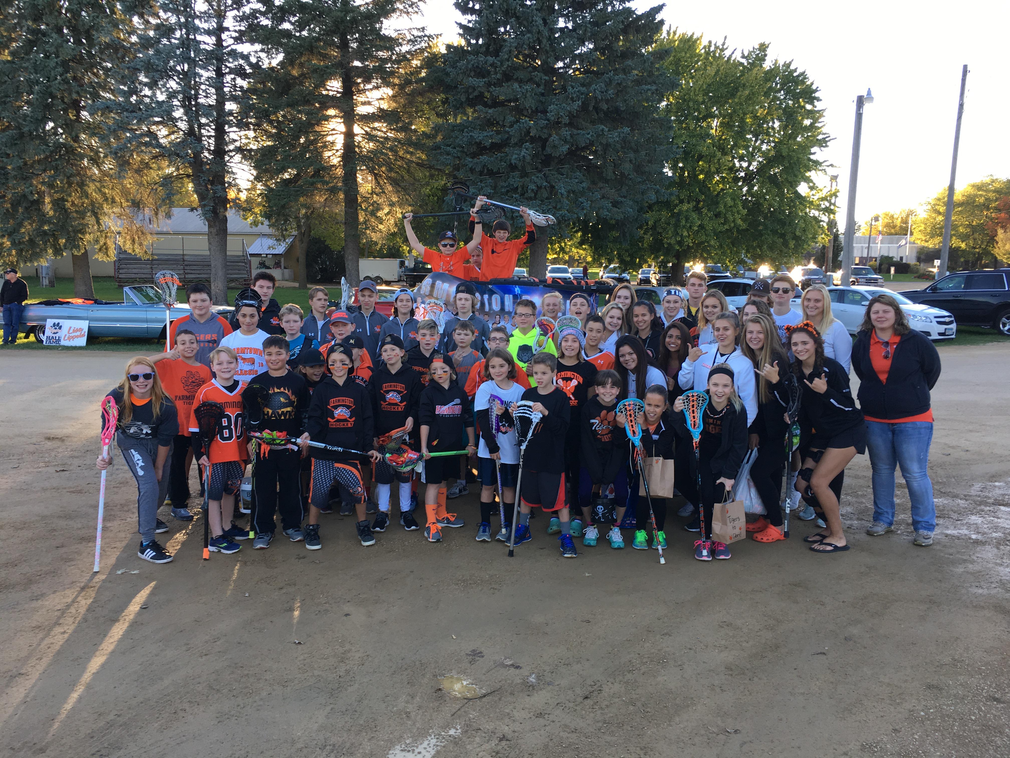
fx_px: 846
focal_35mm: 29
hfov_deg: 61.7
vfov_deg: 48.2
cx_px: 505
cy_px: 379
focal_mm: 4.15
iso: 25
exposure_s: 1/120
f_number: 2.2
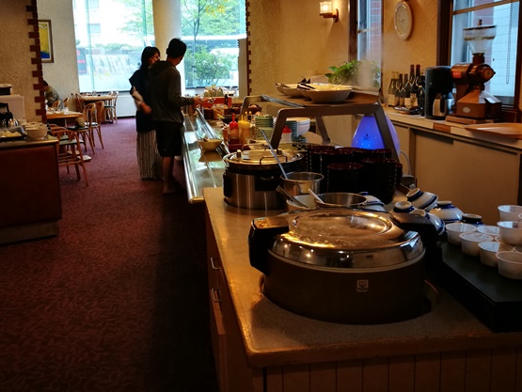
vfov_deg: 40.5
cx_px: 221
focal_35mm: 35
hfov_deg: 52.4
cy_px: 154
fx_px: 528
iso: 200
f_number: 2.2
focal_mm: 4.5
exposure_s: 1/33.3
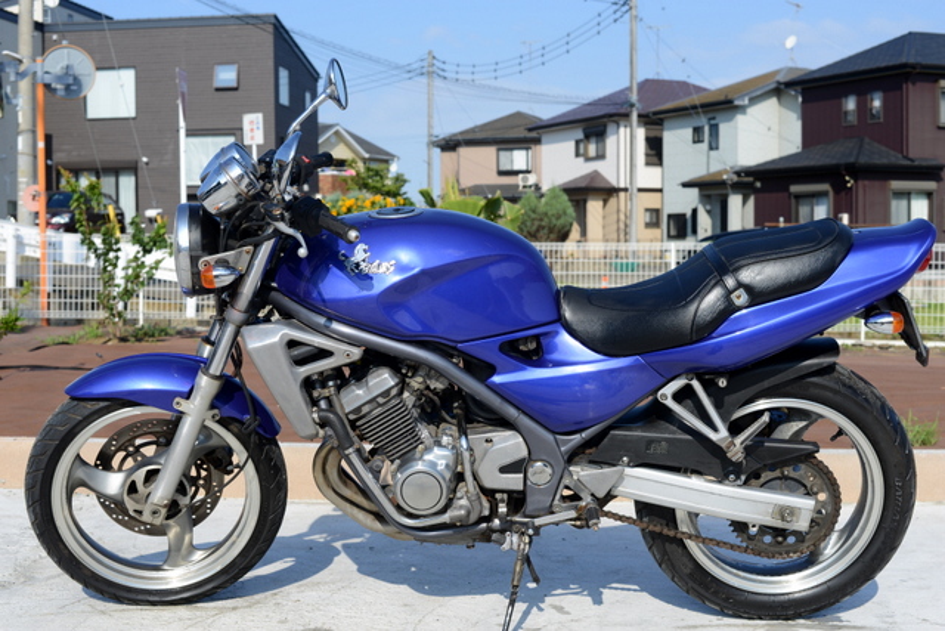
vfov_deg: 27.0
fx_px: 1313
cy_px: 316
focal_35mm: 50
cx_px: 472
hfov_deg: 39.6
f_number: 8
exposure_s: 1/250
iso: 100
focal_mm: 50
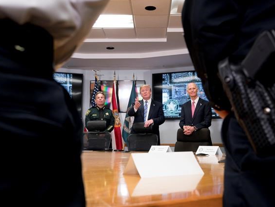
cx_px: 146
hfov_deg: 46.8
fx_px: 318
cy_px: 104
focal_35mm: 40
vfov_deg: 36.0
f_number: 6.3
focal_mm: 36
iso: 1600
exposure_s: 1/100
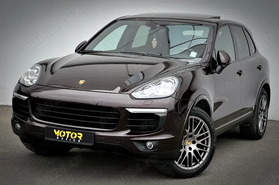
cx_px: 140
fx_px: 639
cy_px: 92
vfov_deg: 16.5
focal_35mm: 82
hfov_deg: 24.6
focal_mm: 55
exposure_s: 1/125
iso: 200
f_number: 5.6
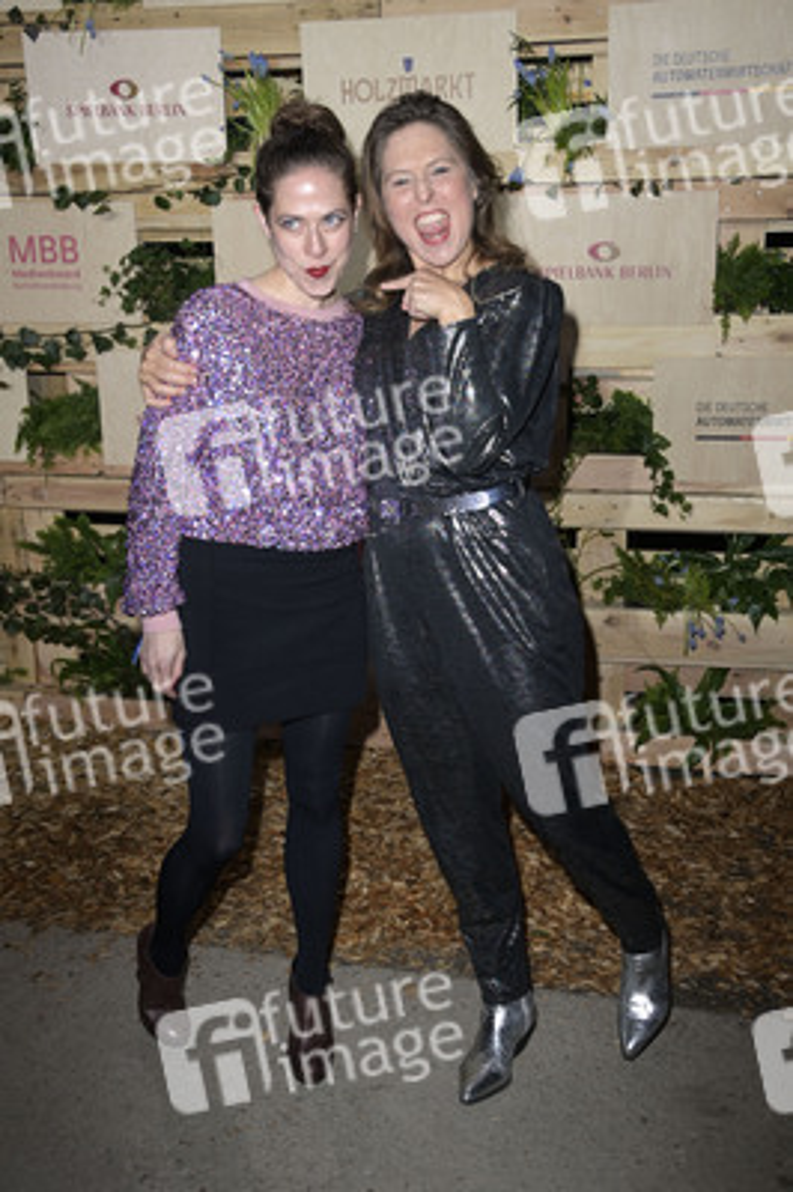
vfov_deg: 46.4
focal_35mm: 42
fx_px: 1390
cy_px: 596
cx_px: 396
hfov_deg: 31.8
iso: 640
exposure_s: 1/250
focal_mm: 42
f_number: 5.6
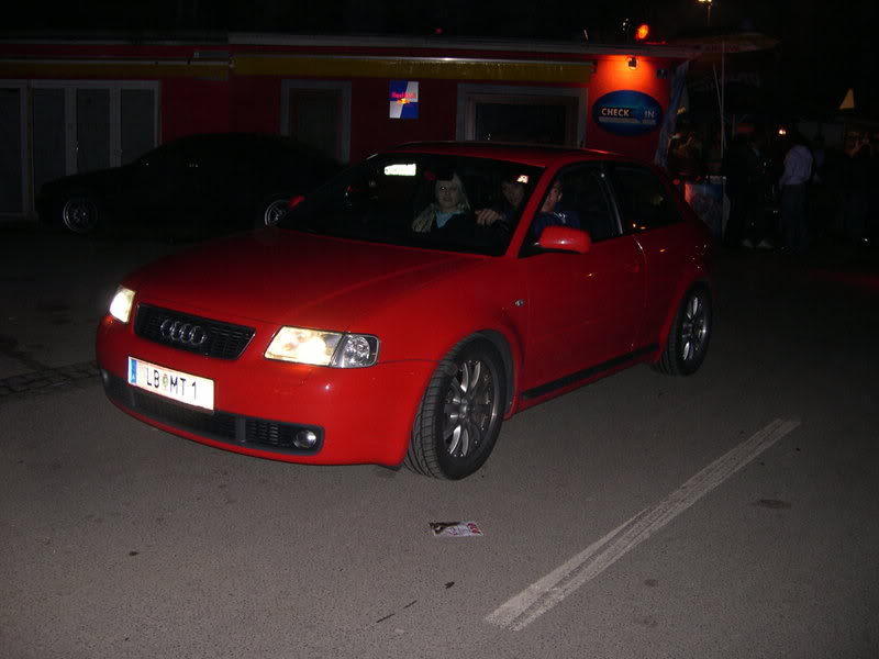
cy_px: 330
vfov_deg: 37.7
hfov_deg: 49.0
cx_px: 440
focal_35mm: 38
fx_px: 965
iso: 211
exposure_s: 1/60
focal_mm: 8
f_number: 2.8
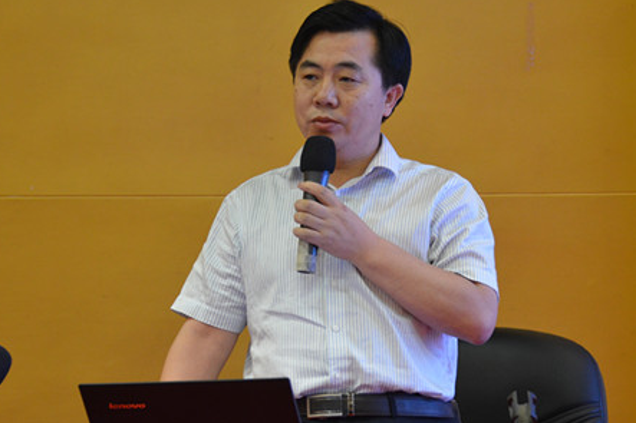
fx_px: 2931
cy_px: 254
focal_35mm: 166
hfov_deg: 12.4
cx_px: 363
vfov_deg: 8.3
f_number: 5
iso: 2000
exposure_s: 1/40
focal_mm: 82
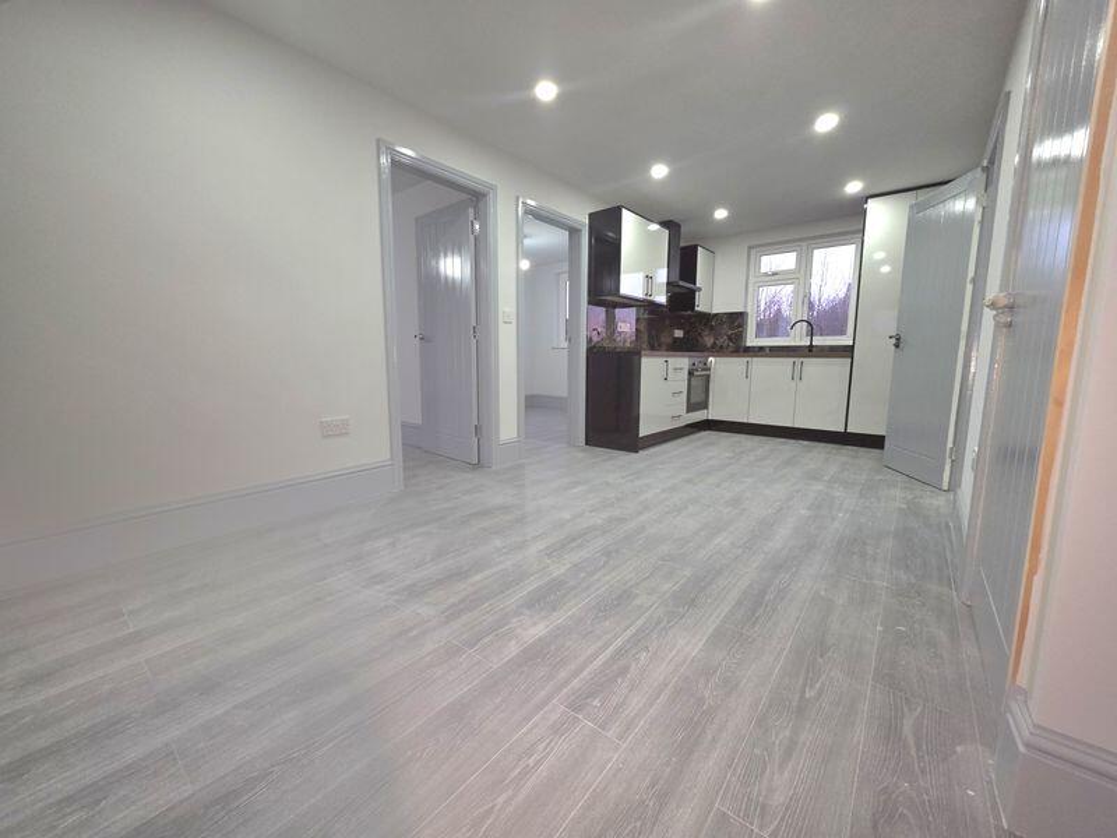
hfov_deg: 106.2
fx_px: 419
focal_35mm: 13
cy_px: 419
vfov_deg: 89.9
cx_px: 558
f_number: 1.9
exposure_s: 1/31.9
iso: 200
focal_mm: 2.2
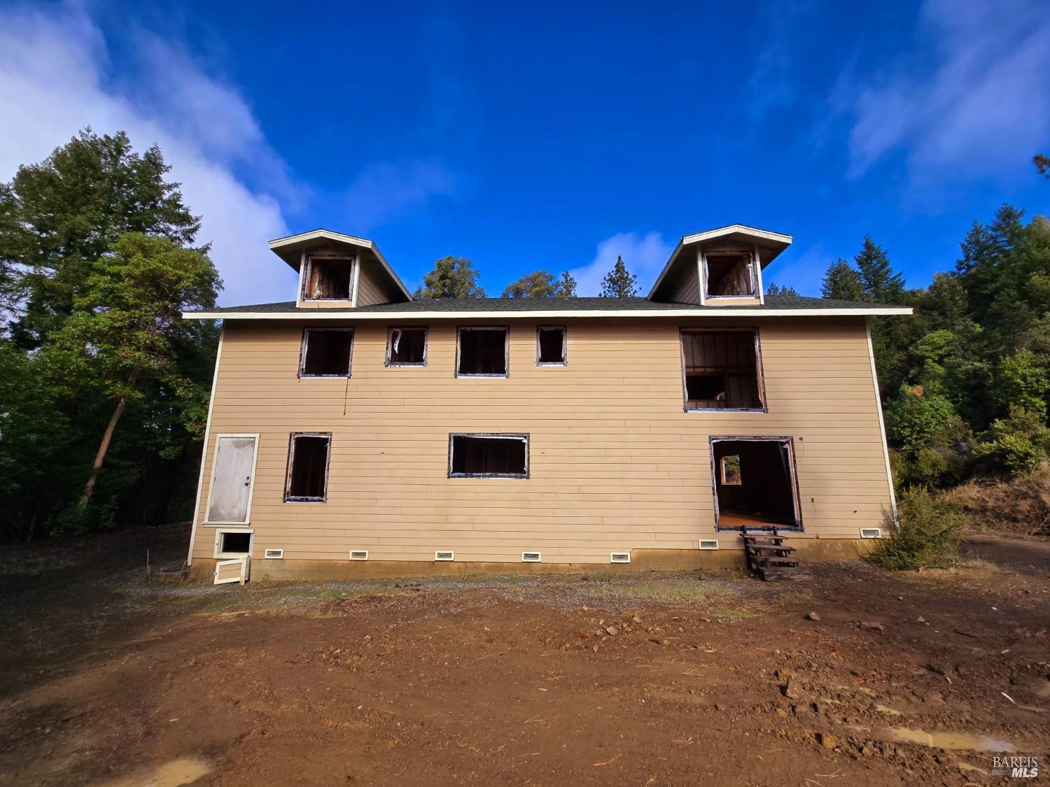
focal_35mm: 13
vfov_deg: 89.9
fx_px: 394
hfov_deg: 106.2
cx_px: 525
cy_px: 394
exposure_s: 1/2000
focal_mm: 2.2
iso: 50
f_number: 2.2
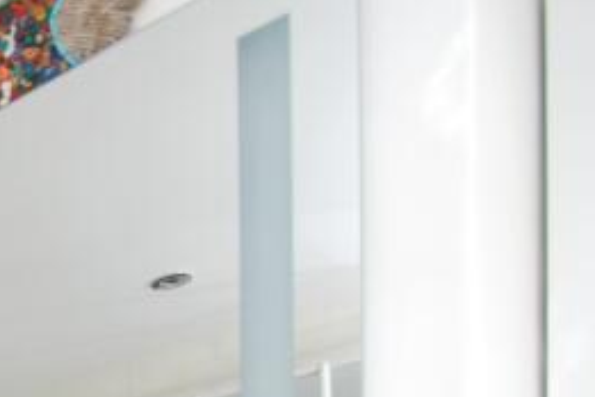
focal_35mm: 59
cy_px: 740
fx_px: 975
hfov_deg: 25.5
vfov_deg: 17.8
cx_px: -296
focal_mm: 10
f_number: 3.5
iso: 200
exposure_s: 1/50
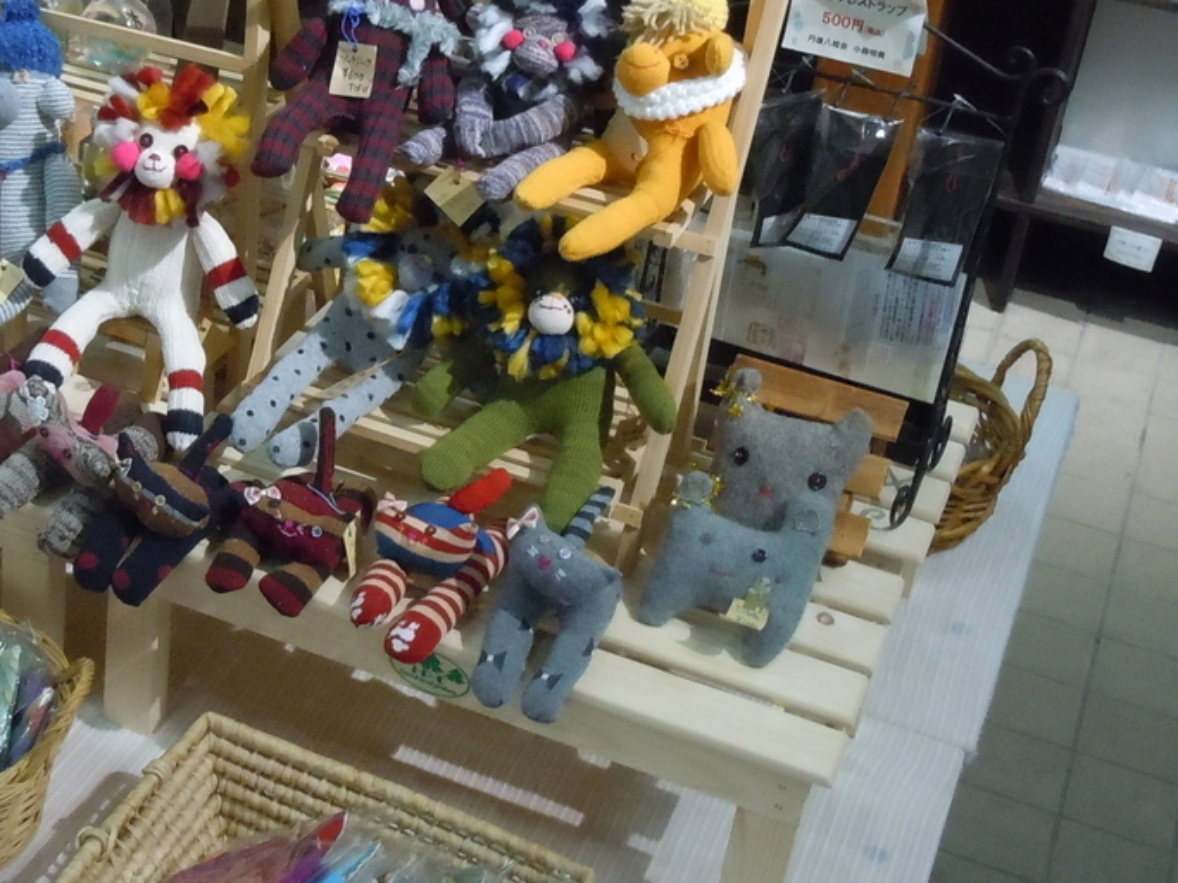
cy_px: 293
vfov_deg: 25.1
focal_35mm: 58
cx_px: 266
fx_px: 1973
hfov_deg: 32.5
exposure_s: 1/60
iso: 800
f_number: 4
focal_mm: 5.9
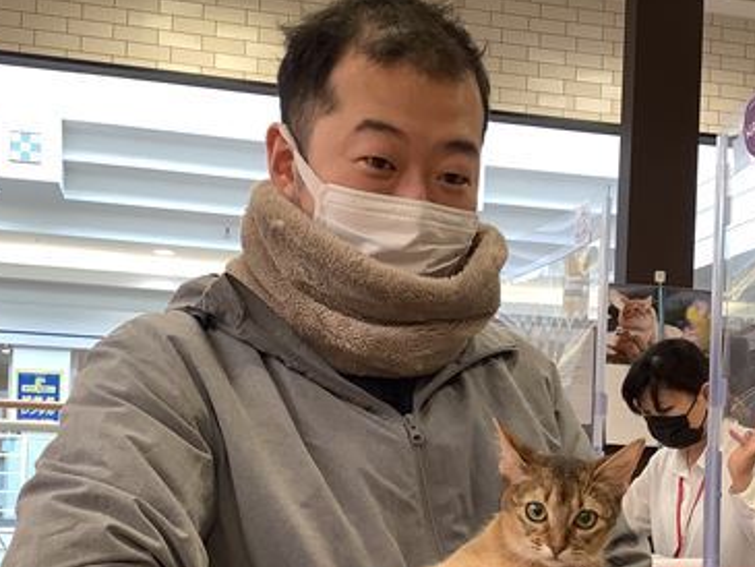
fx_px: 1113
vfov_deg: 28.1
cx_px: 424
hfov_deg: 37.4
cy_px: 437
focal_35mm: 51
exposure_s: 1/60
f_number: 2.4
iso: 50
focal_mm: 3.3
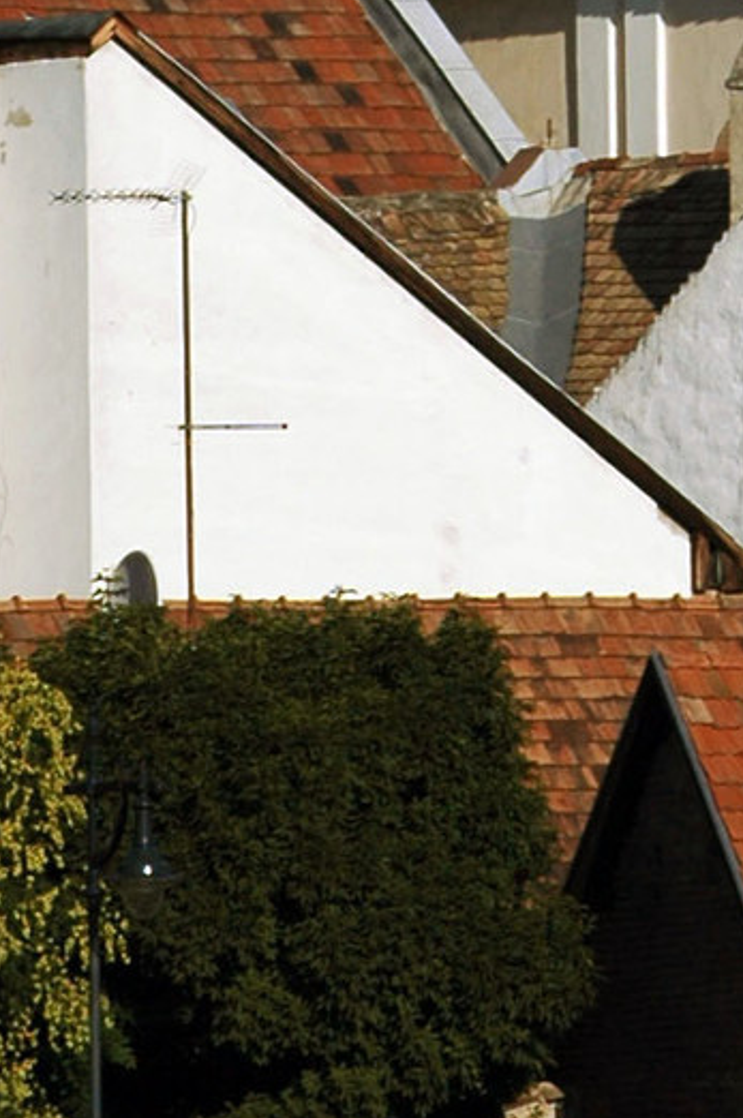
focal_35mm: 1382
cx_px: 1199
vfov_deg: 1.5
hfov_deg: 1.0
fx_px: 42866
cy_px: -953
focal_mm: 200
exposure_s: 1/500
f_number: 9
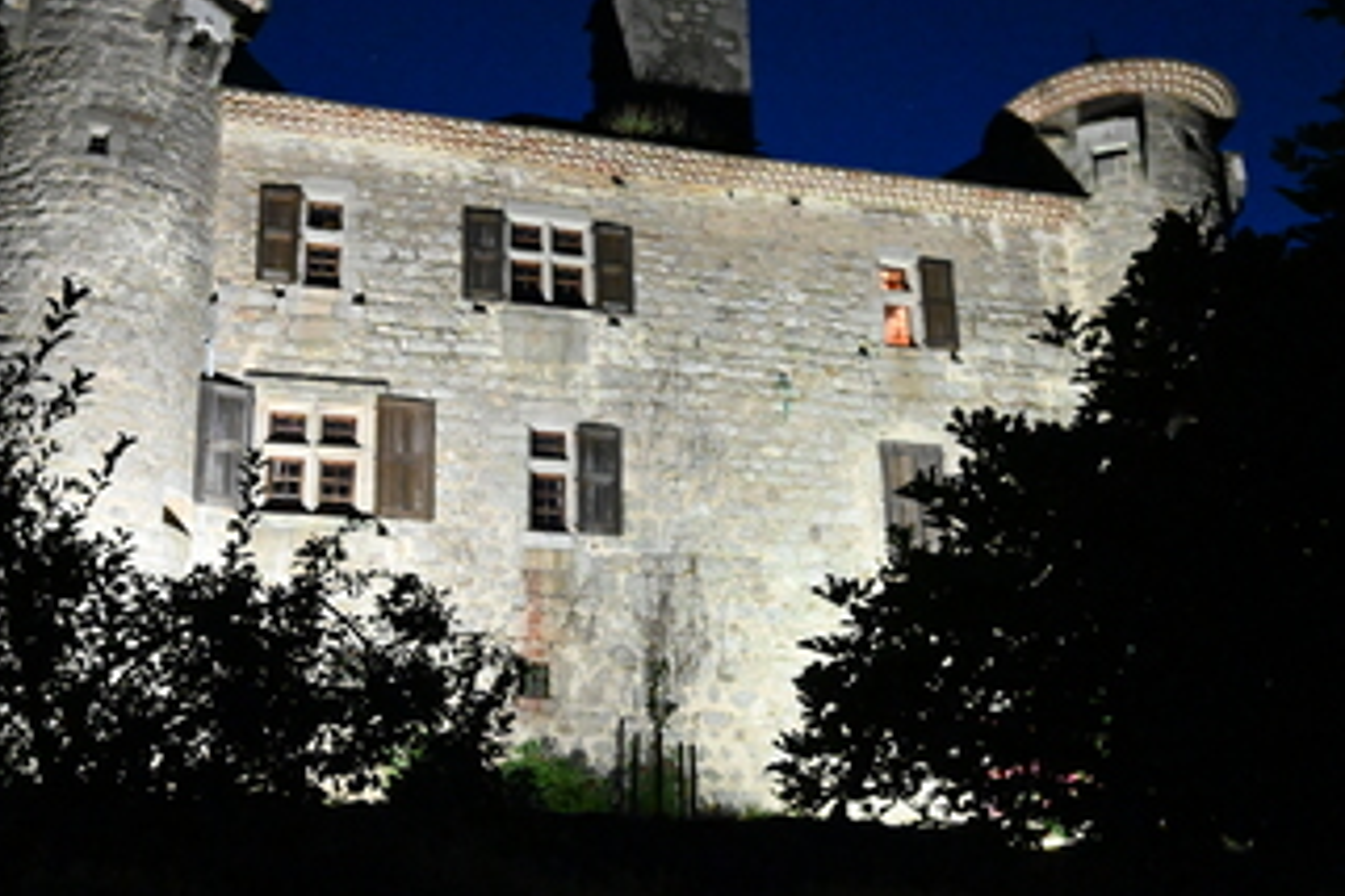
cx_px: 616
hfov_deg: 45.4
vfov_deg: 31.2
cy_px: 442
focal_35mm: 43
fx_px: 1606
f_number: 3.8
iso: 12800
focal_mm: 20
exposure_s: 1/10
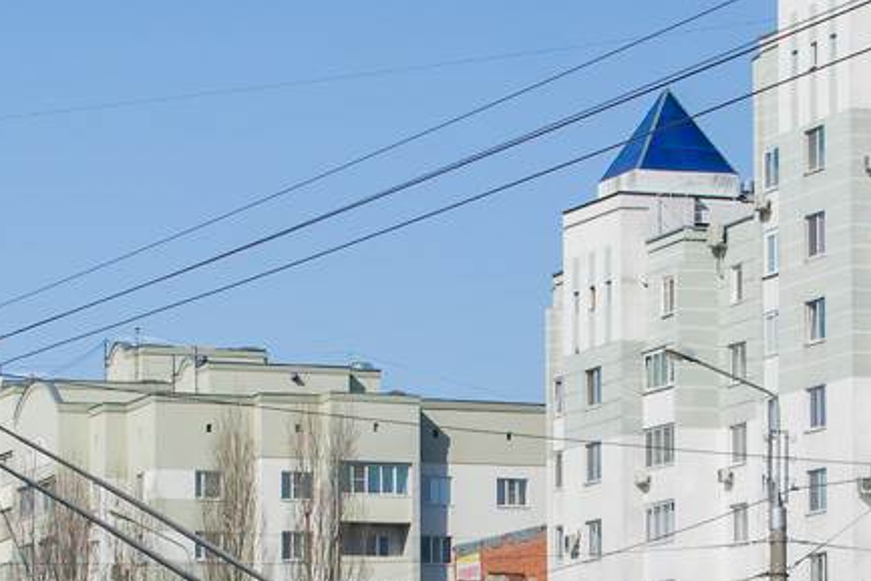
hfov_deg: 14.1
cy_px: 659
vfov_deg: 9.3
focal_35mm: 145
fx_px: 3518
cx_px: 552
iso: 200
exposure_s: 1/1000
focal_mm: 35
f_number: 6.3
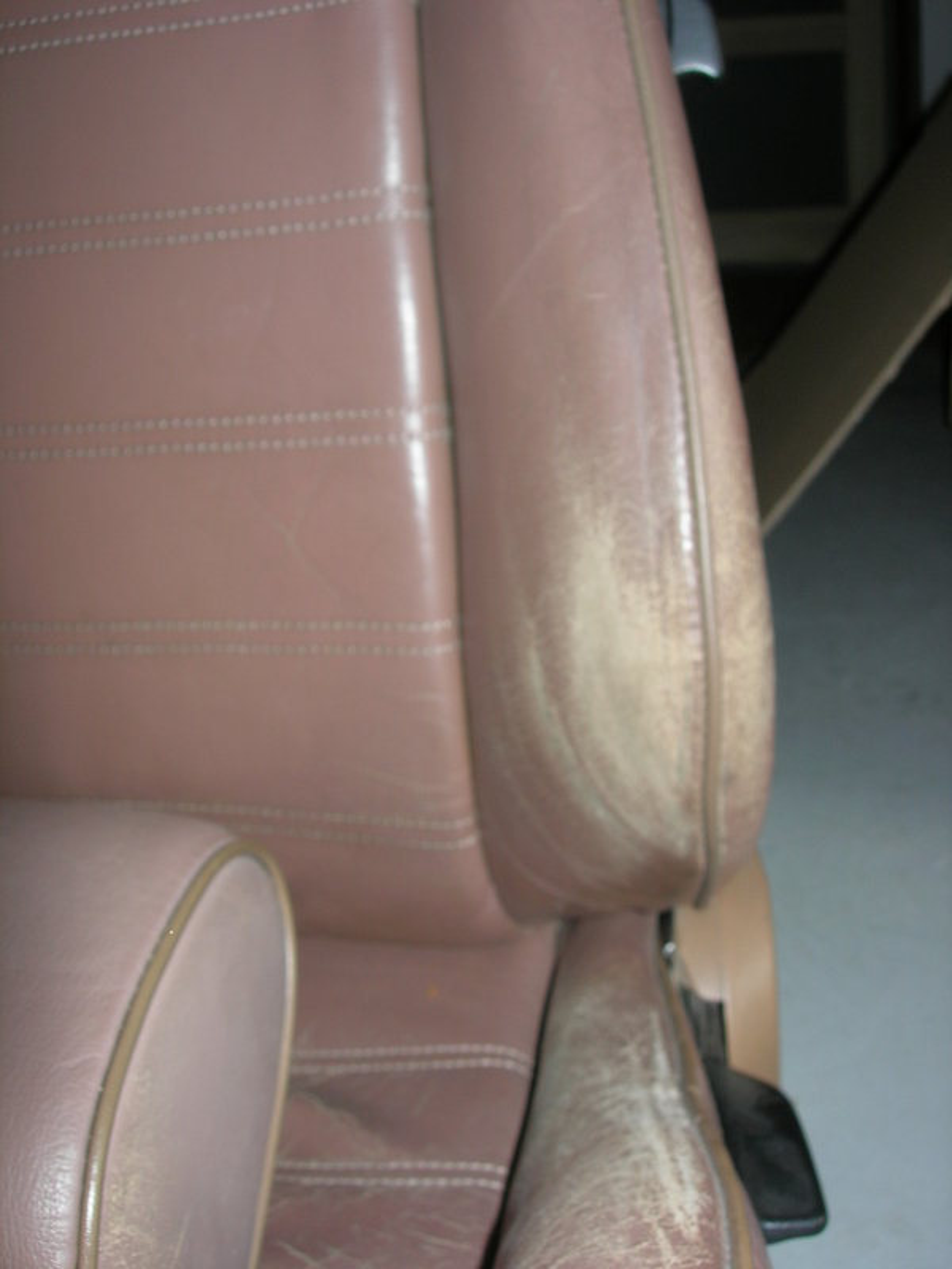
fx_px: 1393
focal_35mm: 38
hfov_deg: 37.7
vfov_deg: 49.0
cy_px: 634
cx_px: 476
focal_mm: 7.8
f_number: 4.8
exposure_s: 1/60.1
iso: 64
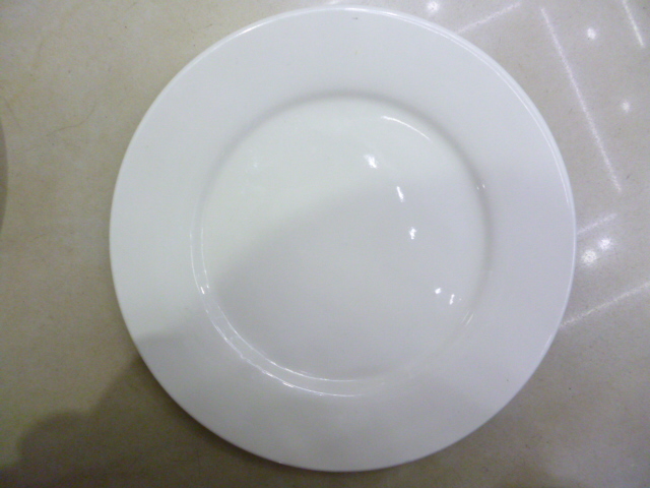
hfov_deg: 63.4
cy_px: 244
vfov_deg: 49.7
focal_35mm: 28
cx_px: 325
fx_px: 526
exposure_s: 1/50
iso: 400
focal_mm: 5
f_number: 3.1
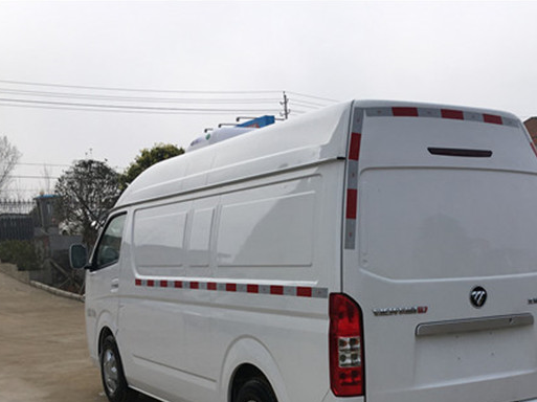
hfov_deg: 38.7
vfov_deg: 28.8
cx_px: 337
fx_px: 760
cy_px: 337
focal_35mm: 49
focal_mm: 4.15
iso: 25
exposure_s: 1/1012
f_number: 2.2
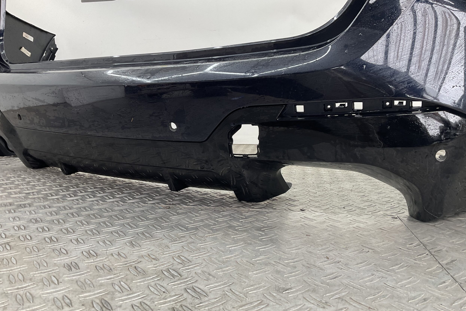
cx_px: 237
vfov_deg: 42.3
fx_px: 401
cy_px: 168
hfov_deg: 60.3
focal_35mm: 31
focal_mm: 3
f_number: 1.8
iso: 32
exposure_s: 1/100
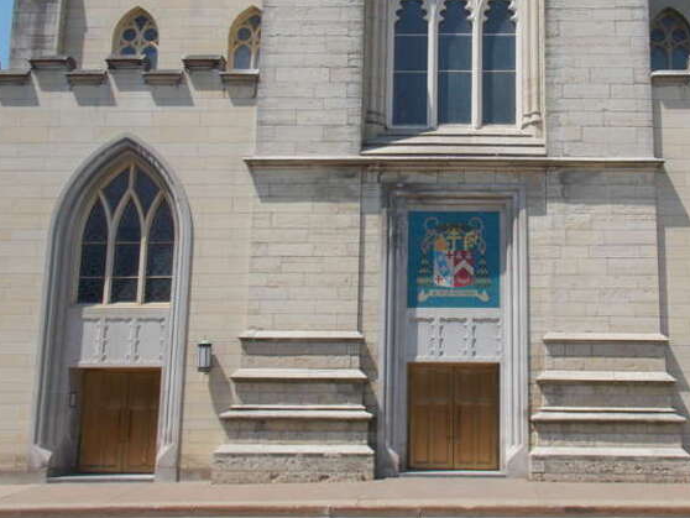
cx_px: 446
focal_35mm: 43
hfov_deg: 43.4
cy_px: 221
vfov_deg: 33.6
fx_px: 857
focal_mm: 5.3
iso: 80
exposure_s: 1/1000
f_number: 3.3
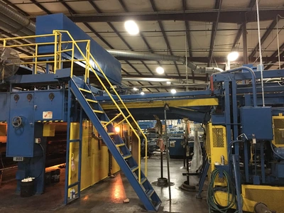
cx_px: 142
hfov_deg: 61.7
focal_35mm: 29
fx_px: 238
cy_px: 106
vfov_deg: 48.2
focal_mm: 4.15
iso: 80
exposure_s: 1/4
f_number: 2.2
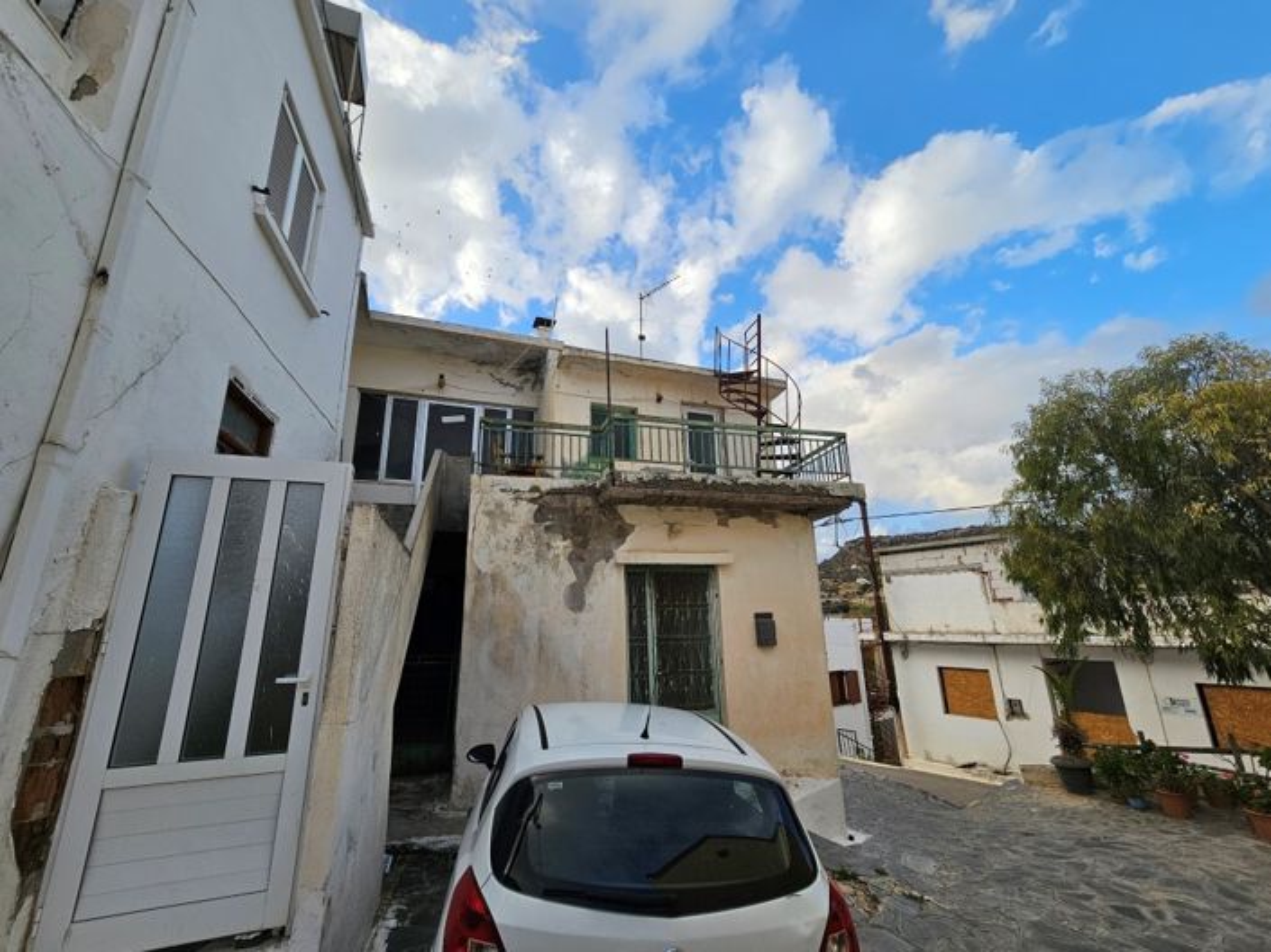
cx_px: 636
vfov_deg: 89.9
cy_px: 476
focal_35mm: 13
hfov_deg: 106.2
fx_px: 477
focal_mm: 2.2
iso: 50
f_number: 2.2
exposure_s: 1/654
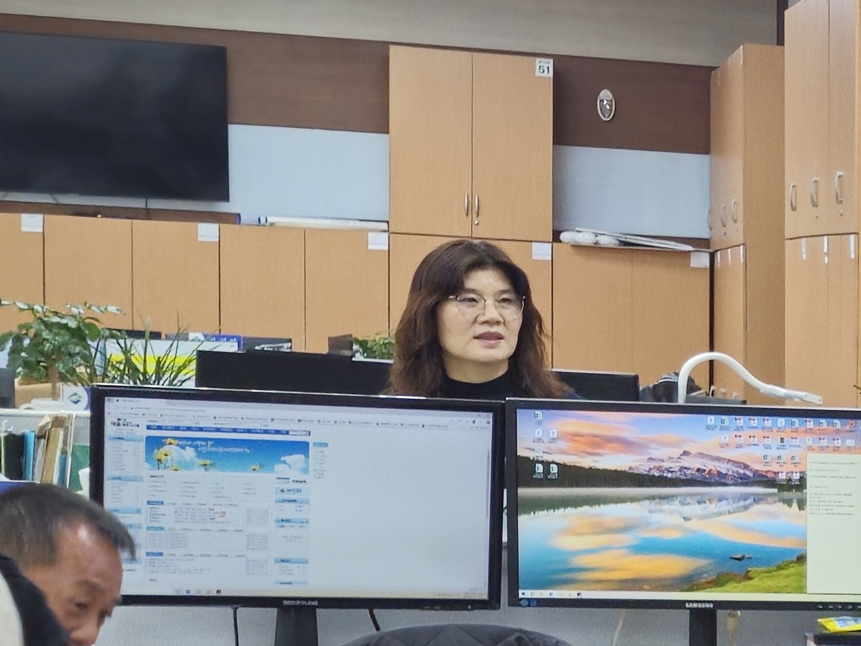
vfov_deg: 12.0
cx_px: 1949
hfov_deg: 12.9
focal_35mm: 123
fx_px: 3059
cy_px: 590
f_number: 1.8
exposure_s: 1/60
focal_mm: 5.54
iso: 50
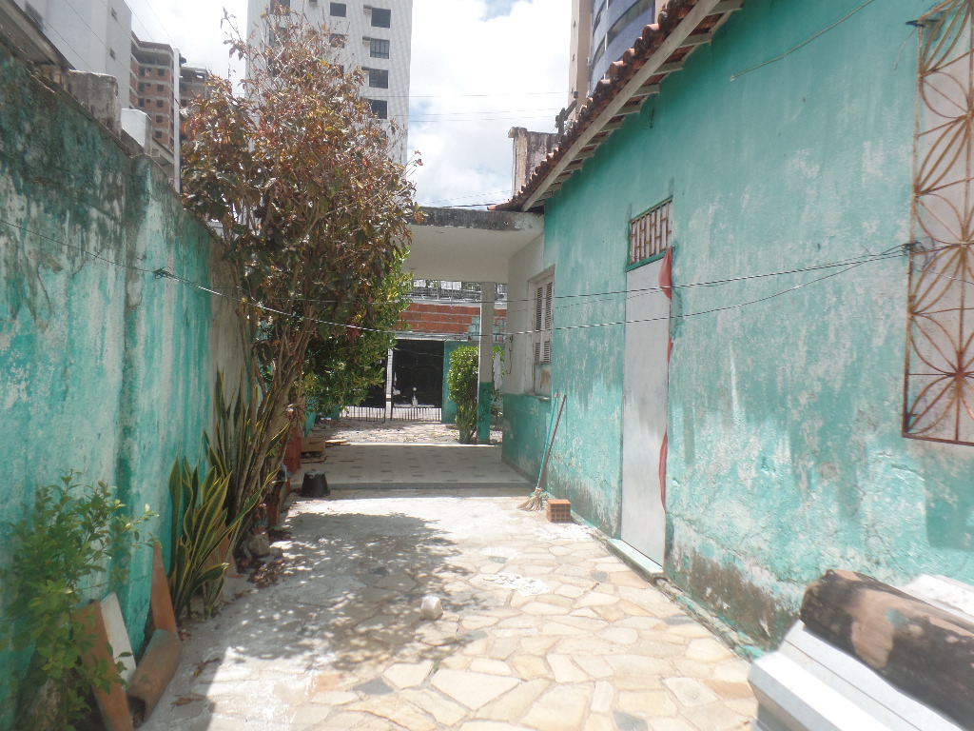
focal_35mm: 23
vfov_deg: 58.9
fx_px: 647
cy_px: 366
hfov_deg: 73.9
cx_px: 487
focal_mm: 4.1
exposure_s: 1/1000
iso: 80
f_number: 3.5
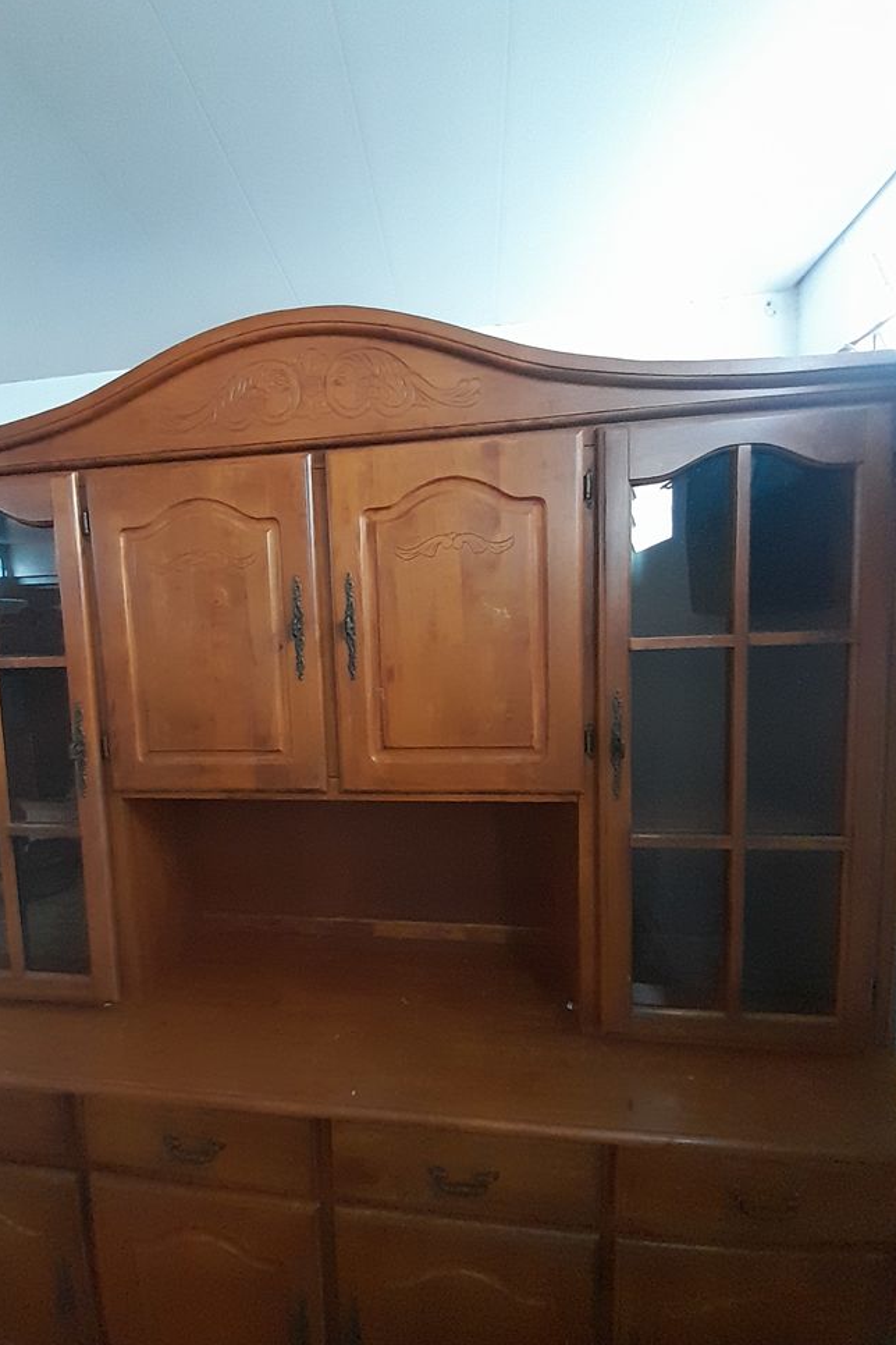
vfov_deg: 104.2
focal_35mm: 14
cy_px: 682
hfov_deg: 80.7
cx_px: 383
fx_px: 523
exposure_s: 1/25
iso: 500
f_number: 2.2
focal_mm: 1.13
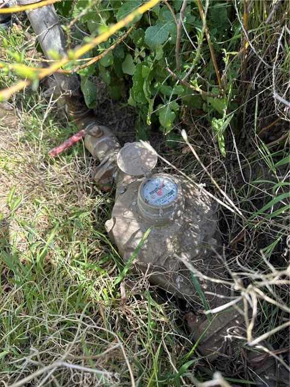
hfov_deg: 56.8
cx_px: 145
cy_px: 194
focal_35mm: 24
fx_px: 268
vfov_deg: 71.6
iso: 80
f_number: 1.78
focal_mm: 6.86
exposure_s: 1/529
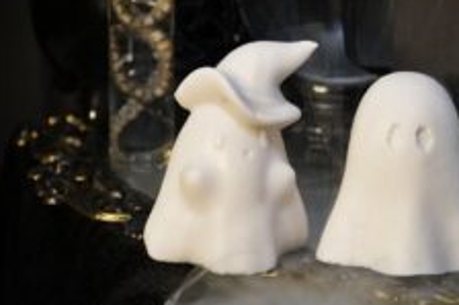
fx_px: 1184
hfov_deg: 21.8
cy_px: 131
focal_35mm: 93
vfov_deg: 14.7
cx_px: 320
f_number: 4
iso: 3200
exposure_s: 1/60
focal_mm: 33
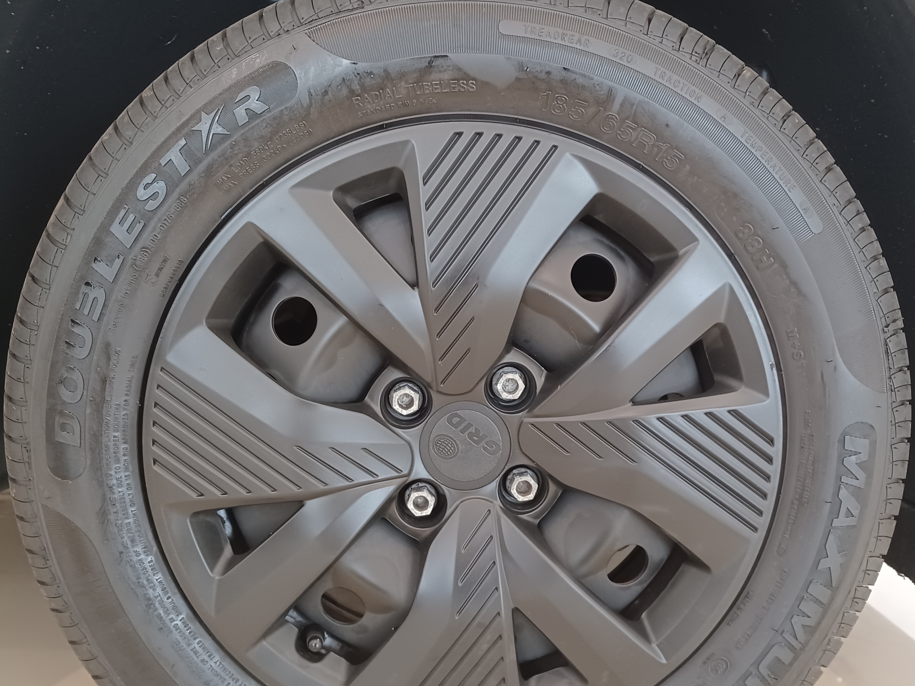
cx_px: 469
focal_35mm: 34
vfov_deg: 41.6
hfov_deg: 53.9
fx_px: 899
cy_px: 406
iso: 400
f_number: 1.8
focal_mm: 4.6
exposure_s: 1/30
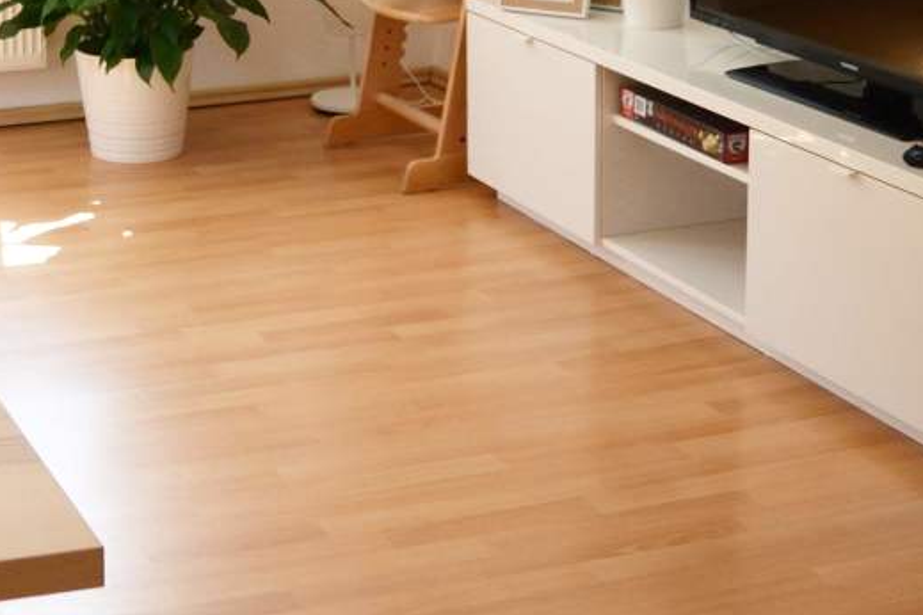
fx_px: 2000
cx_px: -39
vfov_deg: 16.9
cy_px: -87
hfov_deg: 24.6
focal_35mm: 78
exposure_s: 1/250
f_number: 4.5
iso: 400
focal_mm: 18
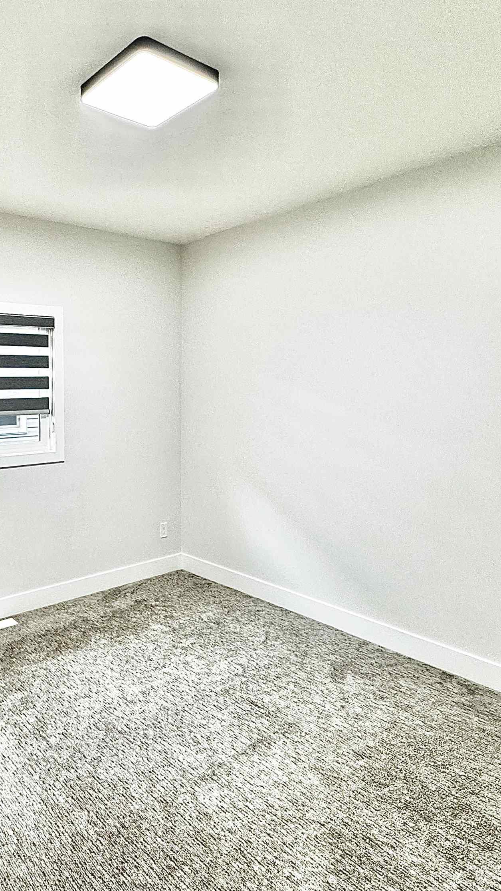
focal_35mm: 21
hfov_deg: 49.2
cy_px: 438
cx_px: 73
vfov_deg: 83.8
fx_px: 496
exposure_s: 1/60
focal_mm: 2.22
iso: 200
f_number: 2.2
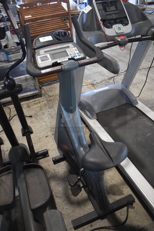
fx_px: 180
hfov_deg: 46.4
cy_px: 119
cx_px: 79
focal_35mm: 28
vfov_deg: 65.5
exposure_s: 1/125
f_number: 3.5
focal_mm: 18
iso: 1600
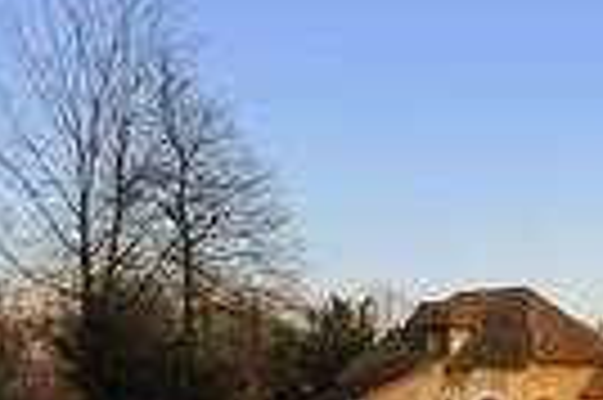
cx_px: 855
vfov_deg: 13.6
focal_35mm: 97
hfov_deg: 19.0
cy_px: 512
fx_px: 1623
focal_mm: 31
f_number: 8
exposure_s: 1/160
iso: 200
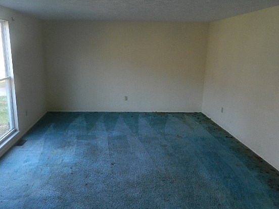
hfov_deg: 61.4
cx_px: 121
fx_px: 234
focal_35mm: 29
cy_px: 105
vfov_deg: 48.2
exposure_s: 1/30
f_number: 3.1
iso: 125
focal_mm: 4.5
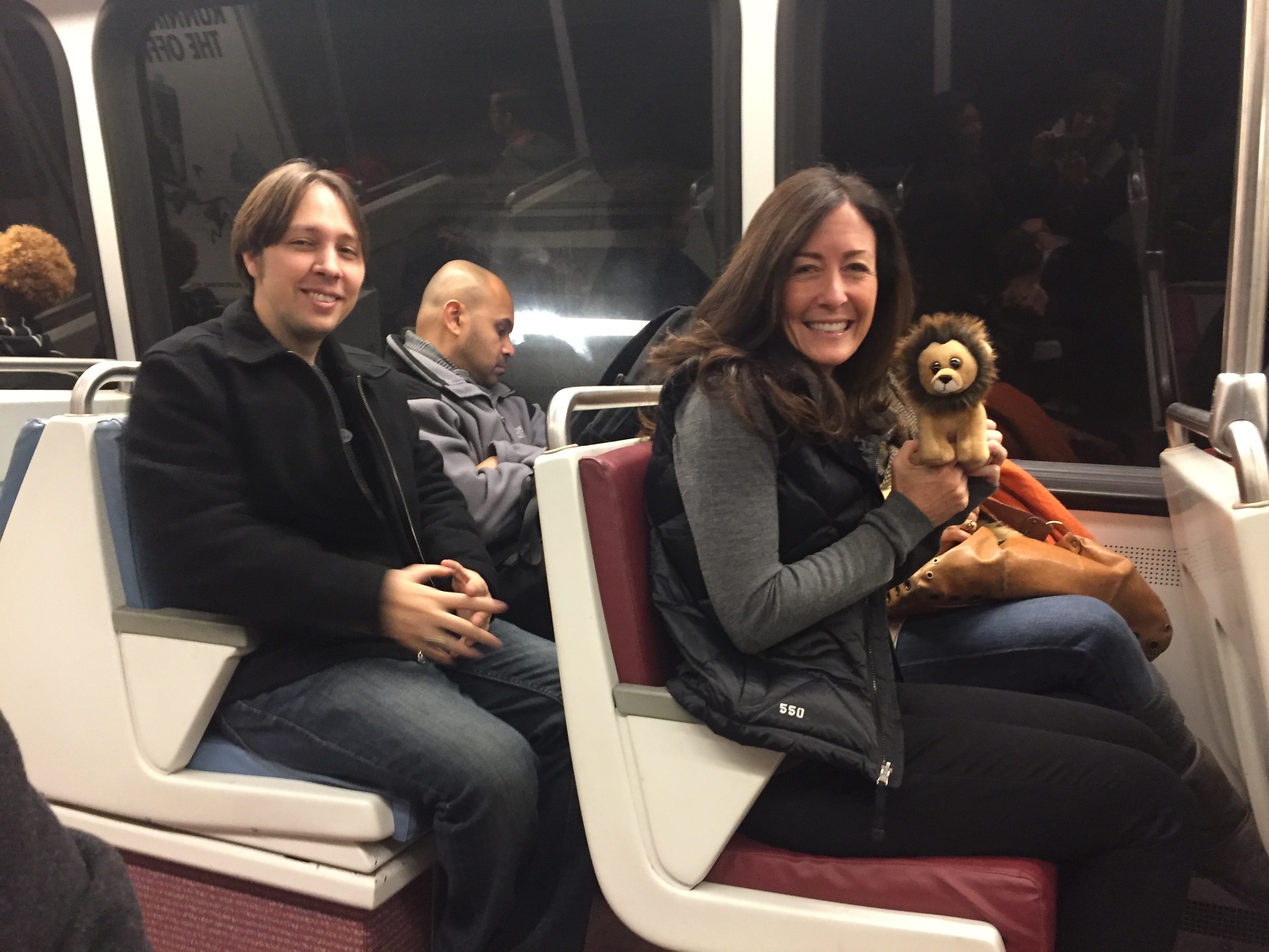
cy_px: 476
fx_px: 1063
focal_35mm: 29
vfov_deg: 48.2
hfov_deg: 61.7
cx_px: 634
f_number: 2.2
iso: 250
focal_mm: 4.15
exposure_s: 1/15
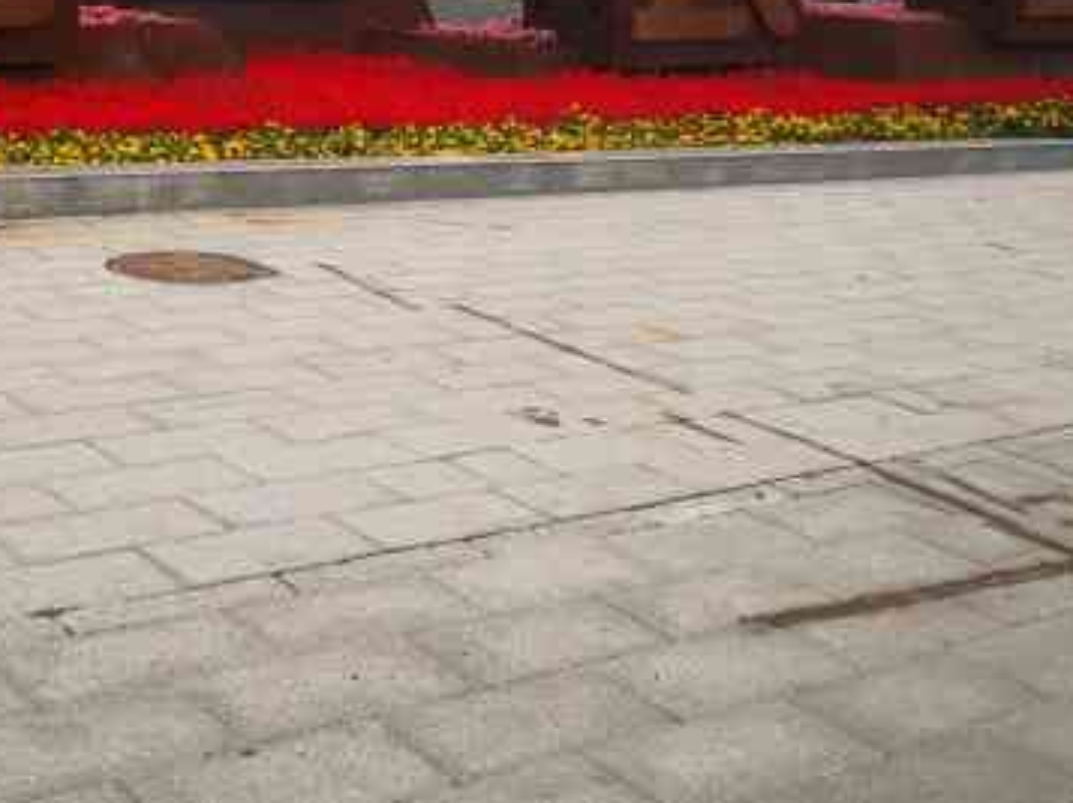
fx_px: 1641
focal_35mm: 53
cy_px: 26
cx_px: 337
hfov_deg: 35.8
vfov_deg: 26.2
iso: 50
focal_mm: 3.95
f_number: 1.6
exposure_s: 1/833
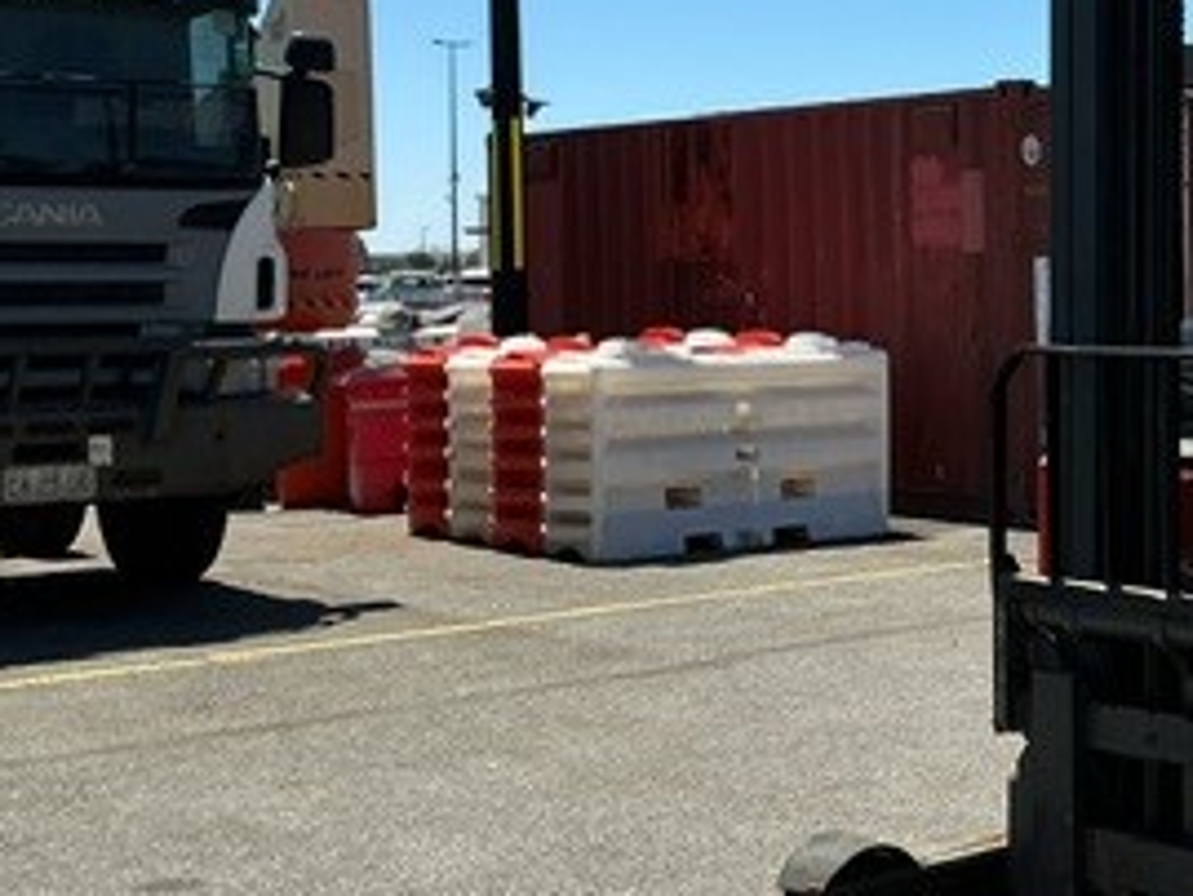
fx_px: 2379
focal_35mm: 69
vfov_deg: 21.2
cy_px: 297
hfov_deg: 26.6
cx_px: 1193
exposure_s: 1/2141
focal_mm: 3
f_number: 1.8
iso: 25
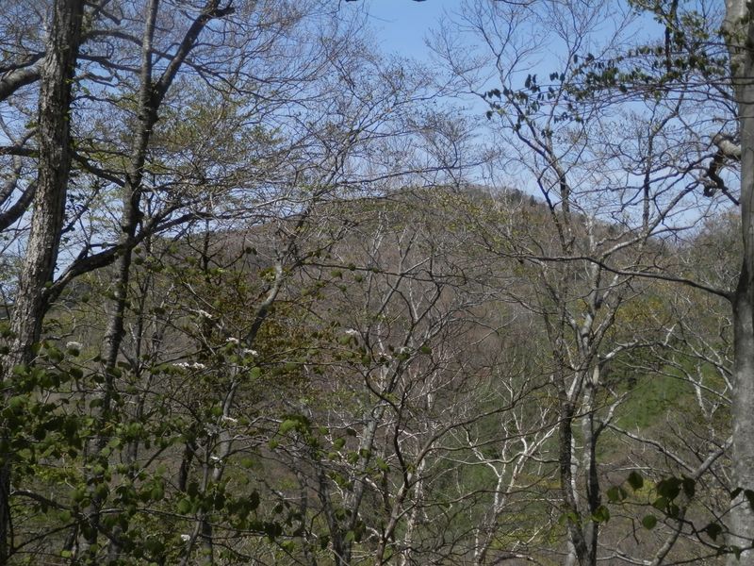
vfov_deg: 29.7
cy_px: 283
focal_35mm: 49
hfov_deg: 38.9
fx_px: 1067
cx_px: 377
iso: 80
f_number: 4
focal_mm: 8.9
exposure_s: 1/800
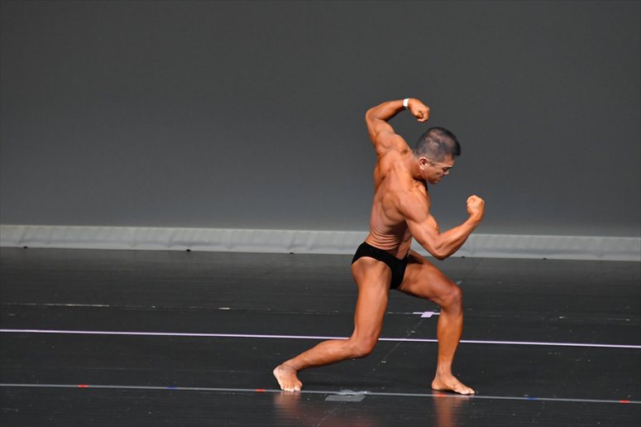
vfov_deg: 4.0
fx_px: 6140
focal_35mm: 345
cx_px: 320
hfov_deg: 6.0
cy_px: 214
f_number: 5.6
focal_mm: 230
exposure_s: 1/400
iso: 4000
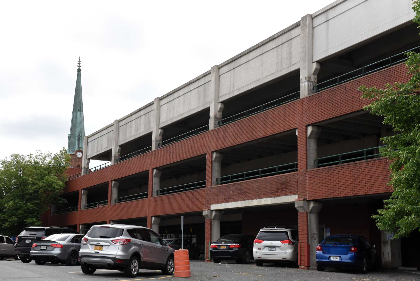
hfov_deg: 36.2
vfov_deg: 24.6
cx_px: 210
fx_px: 642
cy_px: 140
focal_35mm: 55
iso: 2800
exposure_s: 1/4000
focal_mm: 55
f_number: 8
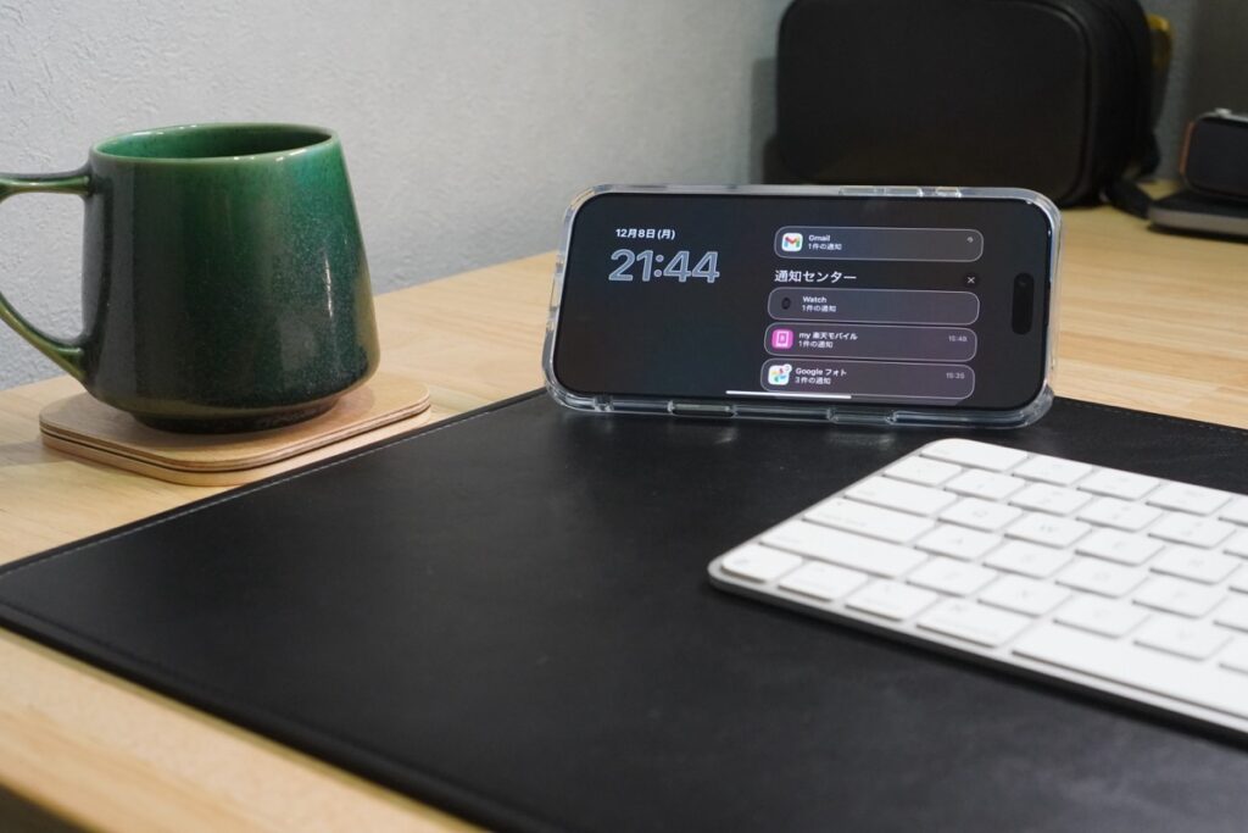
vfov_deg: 25.8
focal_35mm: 52
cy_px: 416
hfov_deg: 37.8
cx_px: 624
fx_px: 1820
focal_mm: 35
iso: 3200
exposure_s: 1/60
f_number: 5.6
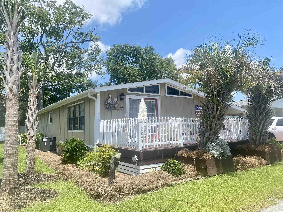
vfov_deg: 53.1
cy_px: 106
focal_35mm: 26
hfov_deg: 67.3
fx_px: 213
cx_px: 142
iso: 32
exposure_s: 1/2315
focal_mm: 4.25
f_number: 1.8
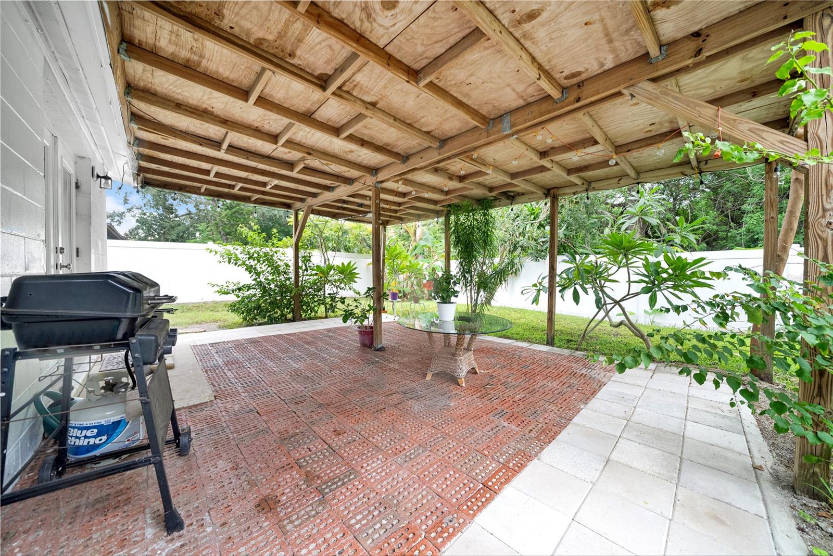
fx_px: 278
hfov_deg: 112.6
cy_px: 278
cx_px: 416
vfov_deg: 90.1
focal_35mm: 12
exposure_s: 1/80
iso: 800
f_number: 4.5
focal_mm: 12
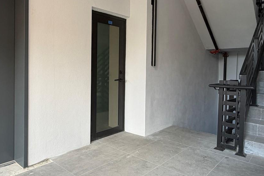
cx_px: 88
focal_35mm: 28
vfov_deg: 46.2
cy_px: 72
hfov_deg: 63.8
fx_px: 205
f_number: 2.2
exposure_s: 1/121
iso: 125
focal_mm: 2.22
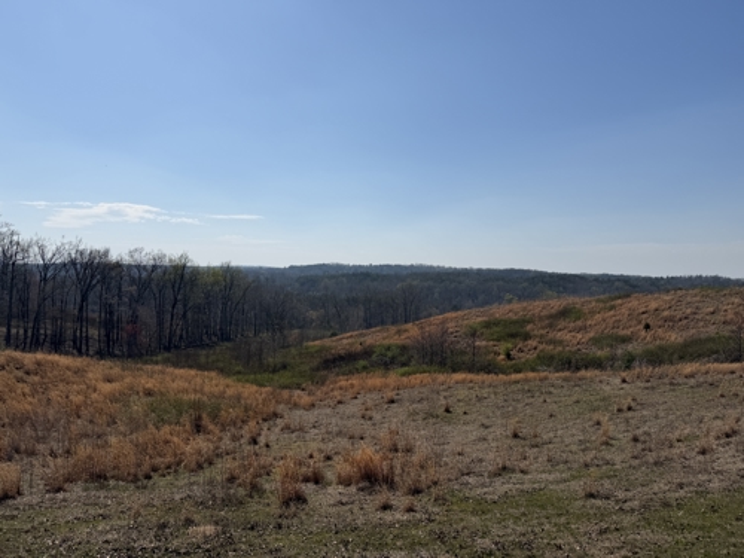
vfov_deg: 56.8
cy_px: 279
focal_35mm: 24
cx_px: 372
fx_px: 516
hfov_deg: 71.6
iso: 80
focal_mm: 6.76
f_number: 1.78
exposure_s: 1/14286
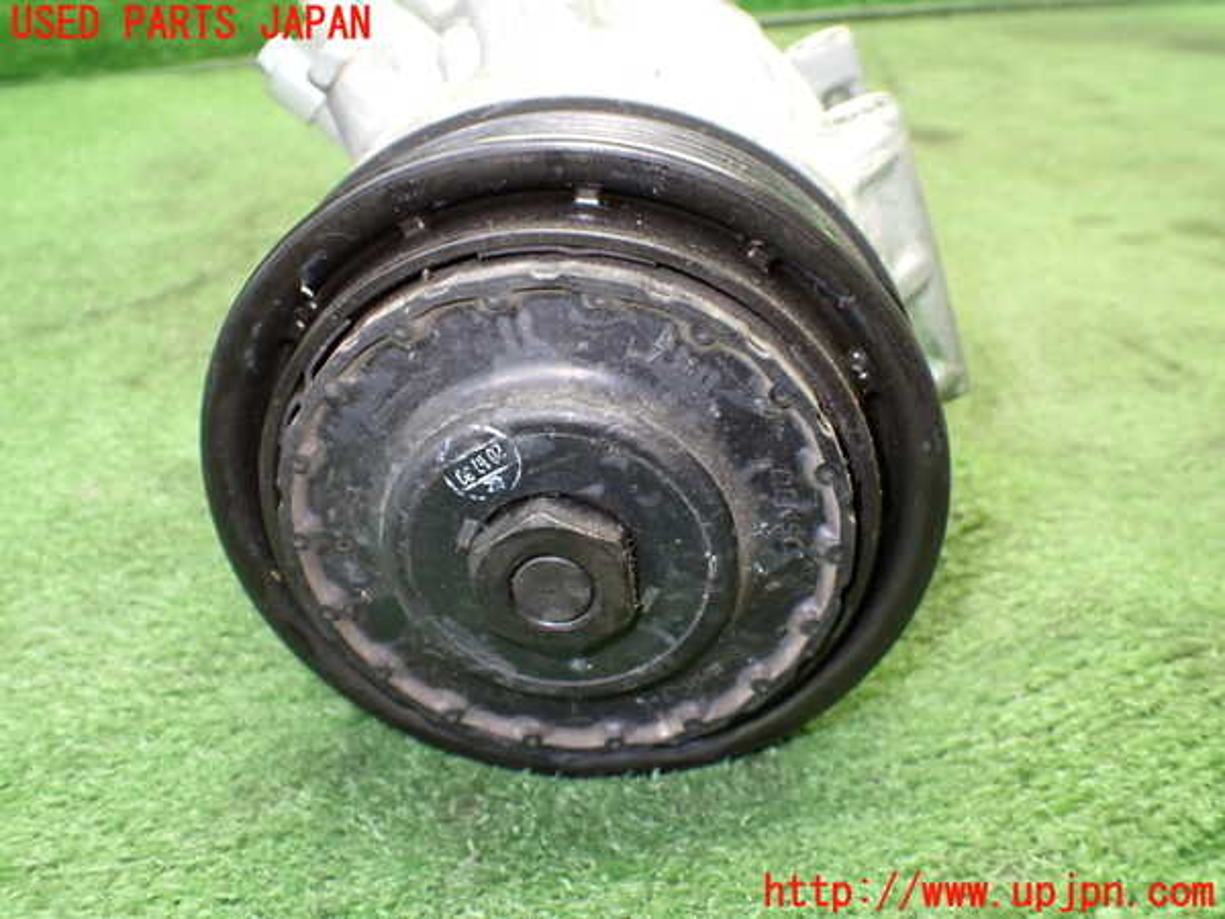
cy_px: 460
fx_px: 1062
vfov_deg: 46.8
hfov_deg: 60.0
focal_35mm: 30
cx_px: 612
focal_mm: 5.4
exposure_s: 1/50
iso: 800
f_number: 2.3
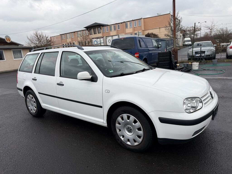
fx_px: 161
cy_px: 87
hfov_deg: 71.6
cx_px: 116
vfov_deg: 56.8
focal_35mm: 24
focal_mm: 6.76
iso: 80
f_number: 1.78
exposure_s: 1/858
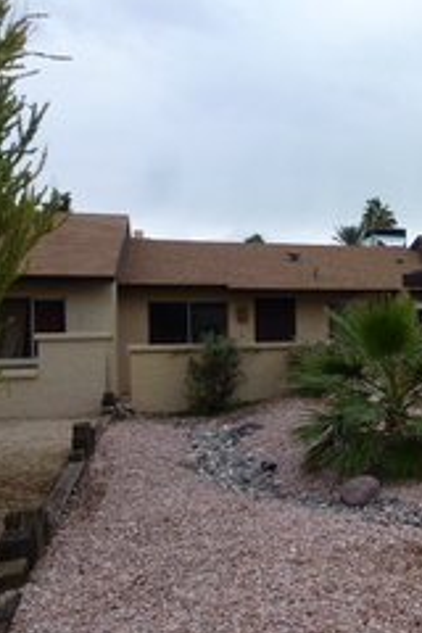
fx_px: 633
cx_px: 440
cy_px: 319
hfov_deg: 33.2
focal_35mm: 36
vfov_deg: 53.1
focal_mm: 4.3
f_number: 4
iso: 100
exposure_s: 1/400
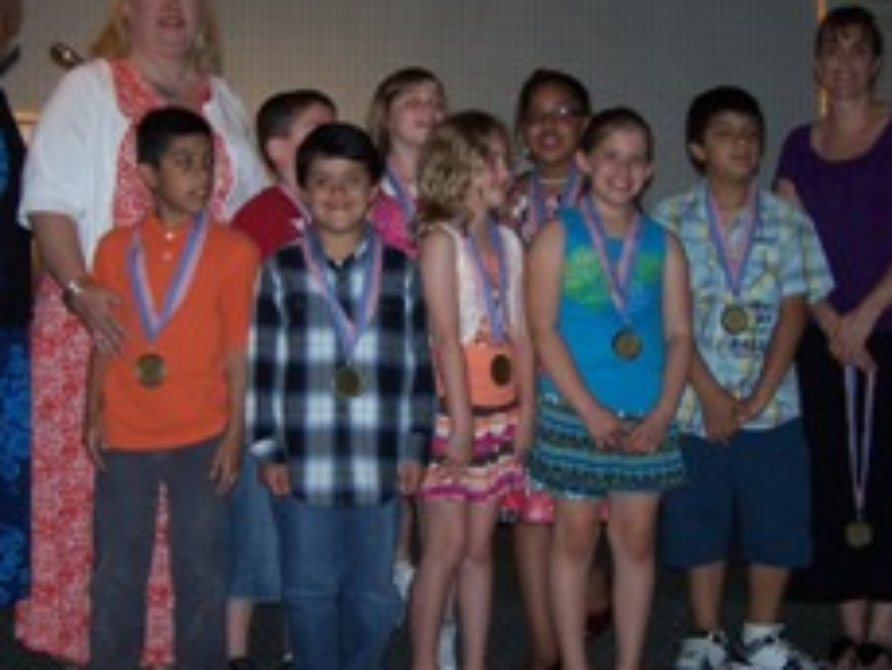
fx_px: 1495
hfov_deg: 33.2
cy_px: 284
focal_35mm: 58
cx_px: 477
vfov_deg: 25.2
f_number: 2.8
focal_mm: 6.3
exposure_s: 1/60
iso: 140
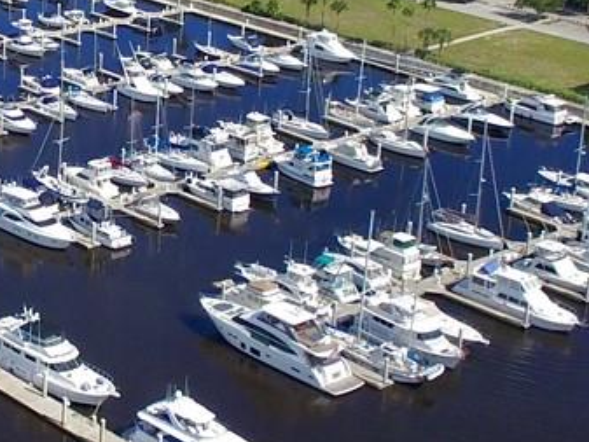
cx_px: -24
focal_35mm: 95
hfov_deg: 19.9
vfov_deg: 15.6
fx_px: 1617
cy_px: 166
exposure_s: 1/1572
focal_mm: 3.61
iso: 100
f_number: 2.8
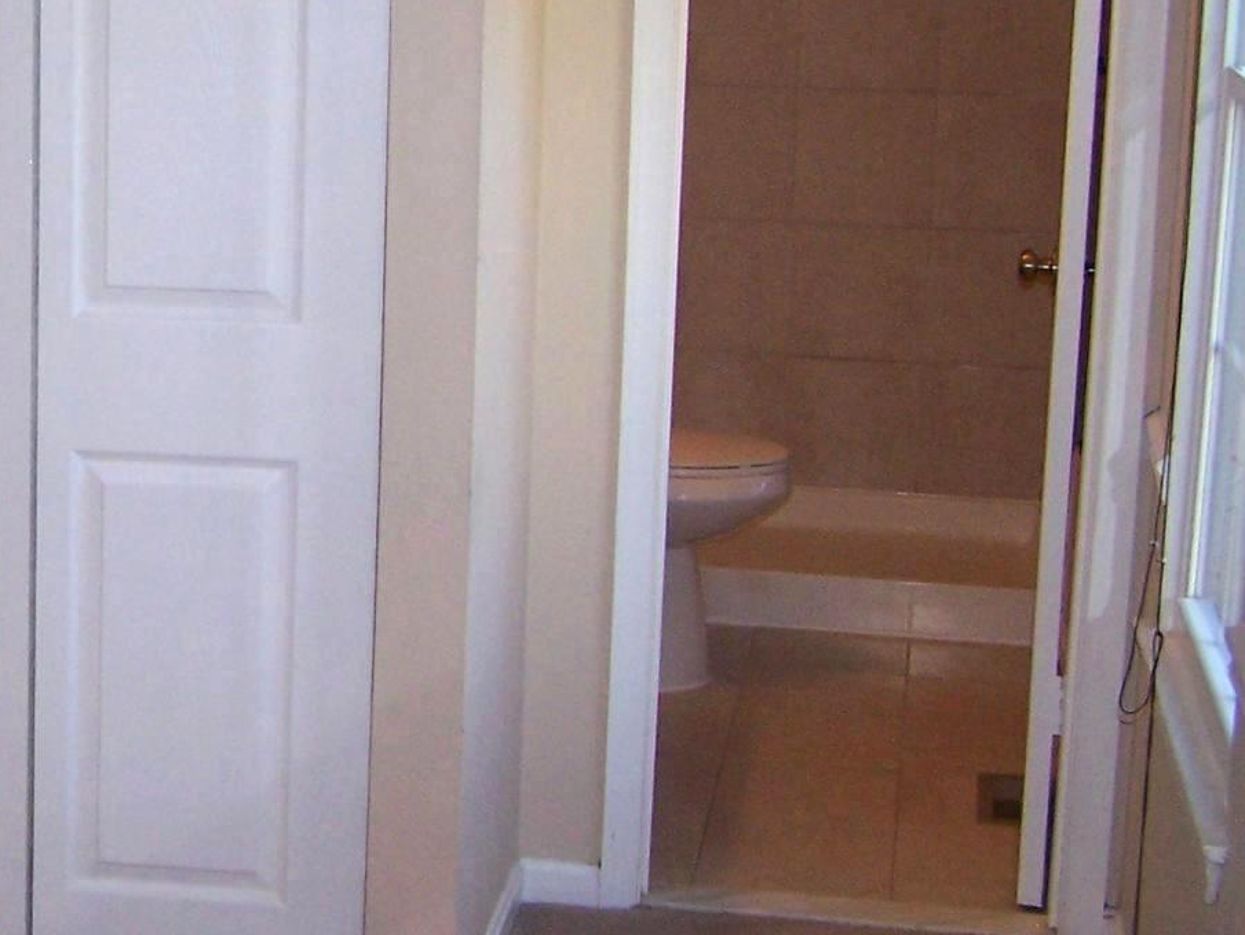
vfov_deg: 17.1
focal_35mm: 86
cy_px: 230
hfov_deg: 21.7
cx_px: -76
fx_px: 3095
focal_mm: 6.3
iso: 140
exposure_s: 1/60
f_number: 2.8
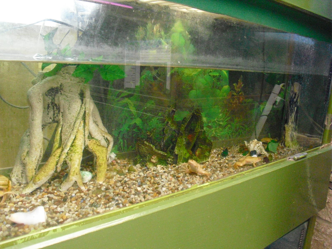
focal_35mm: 36
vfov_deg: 39.7
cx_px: 166
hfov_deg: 51.4
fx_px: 345
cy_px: 124
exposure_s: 1/40
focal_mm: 6.3
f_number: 3.1
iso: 800
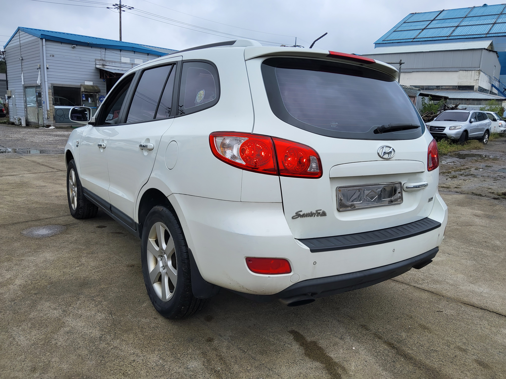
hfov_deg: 67.3
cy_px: 190
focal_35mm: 26
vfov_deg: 53.1
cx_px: 253
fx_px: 380
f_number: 1.8
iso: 12
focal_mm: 3.98
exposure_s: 1/248
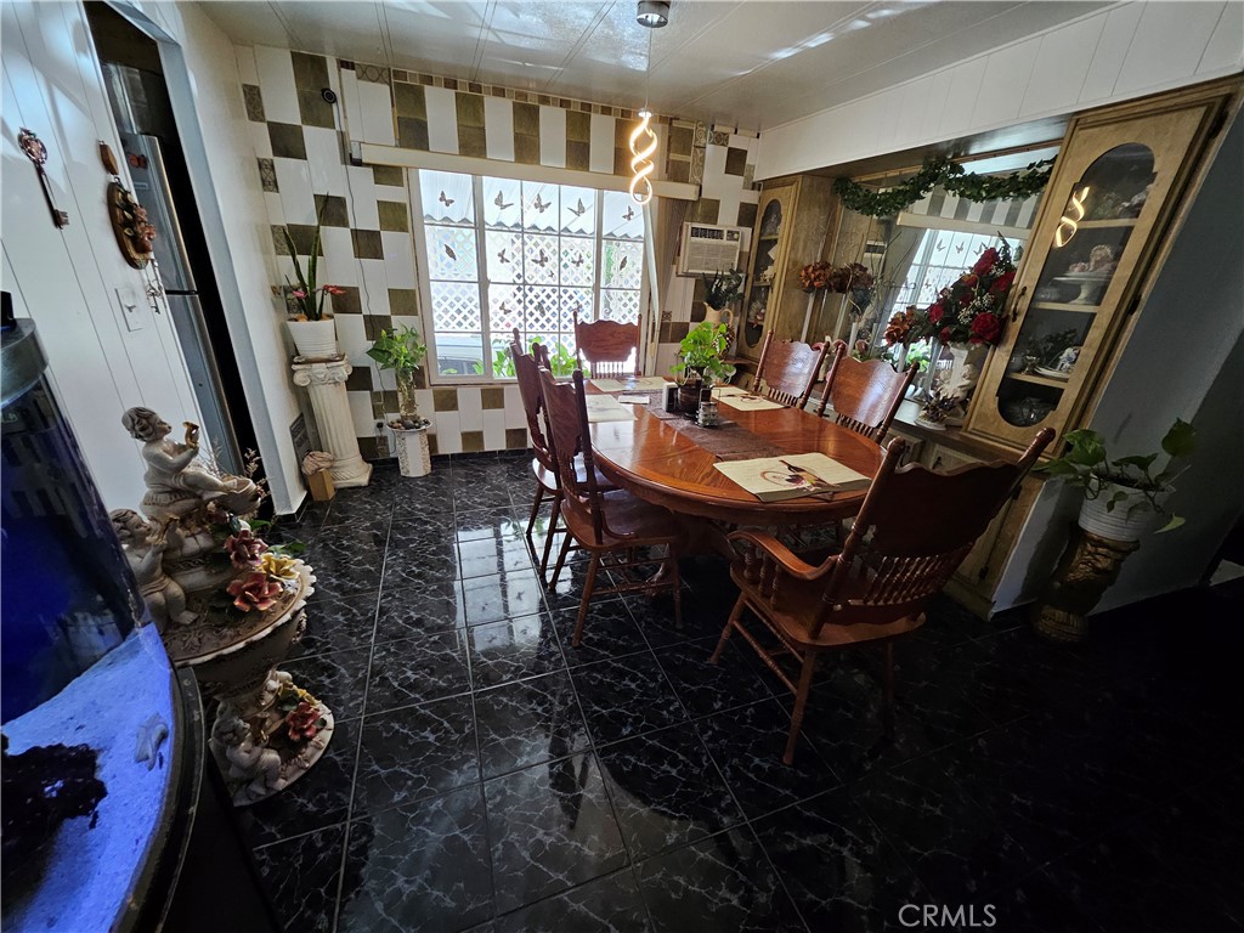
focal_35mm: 13
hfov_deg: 106.2
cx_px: 622
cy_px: 466
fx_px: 467
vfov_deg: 89.9
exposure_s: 1/60
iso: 250
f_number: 2.2
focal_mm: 1.74
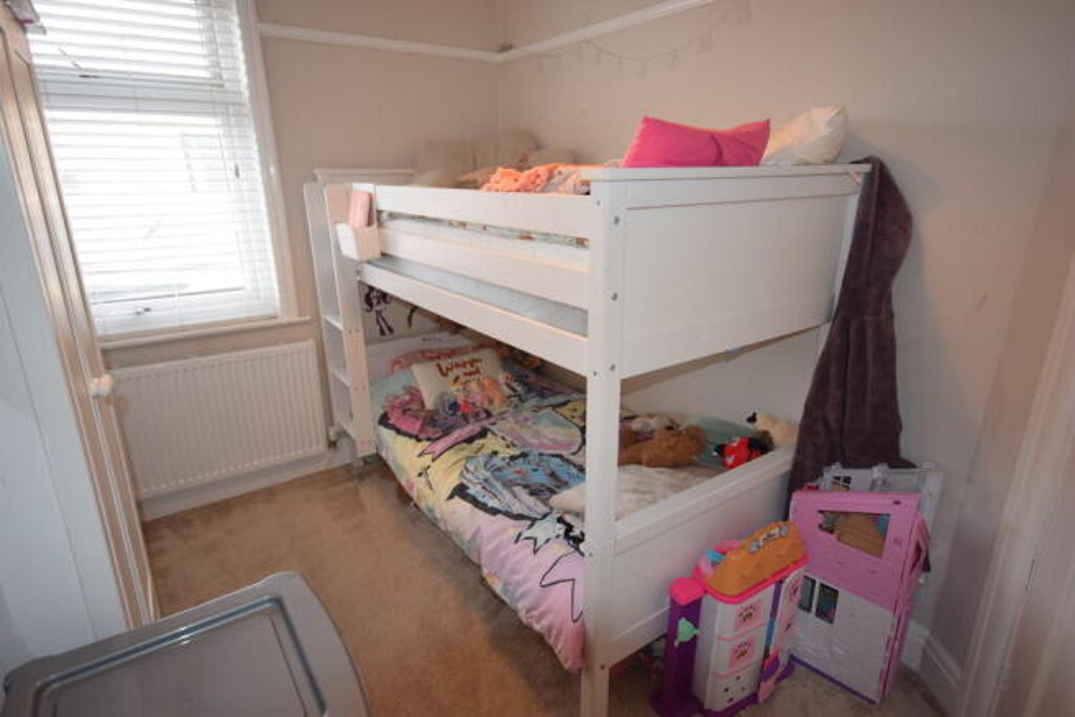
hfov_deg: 85.4
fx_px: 582
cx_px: 538
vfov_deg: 63.2
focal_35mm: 20
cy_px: 358
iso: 800
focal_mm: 13
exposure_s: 1/100
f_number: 5
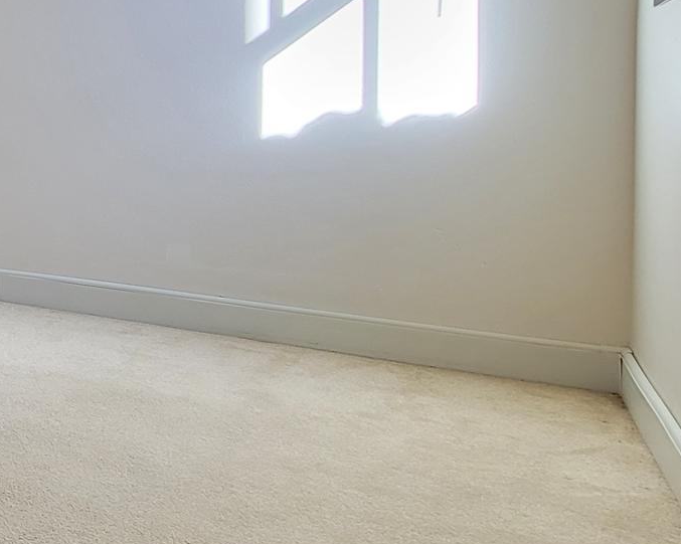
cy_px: 124
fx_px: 806
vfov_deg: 36.3
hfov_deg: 30.8
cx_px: -283
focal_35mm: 40
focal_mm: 2.2
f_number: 2.2
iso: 160
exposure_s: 1/60
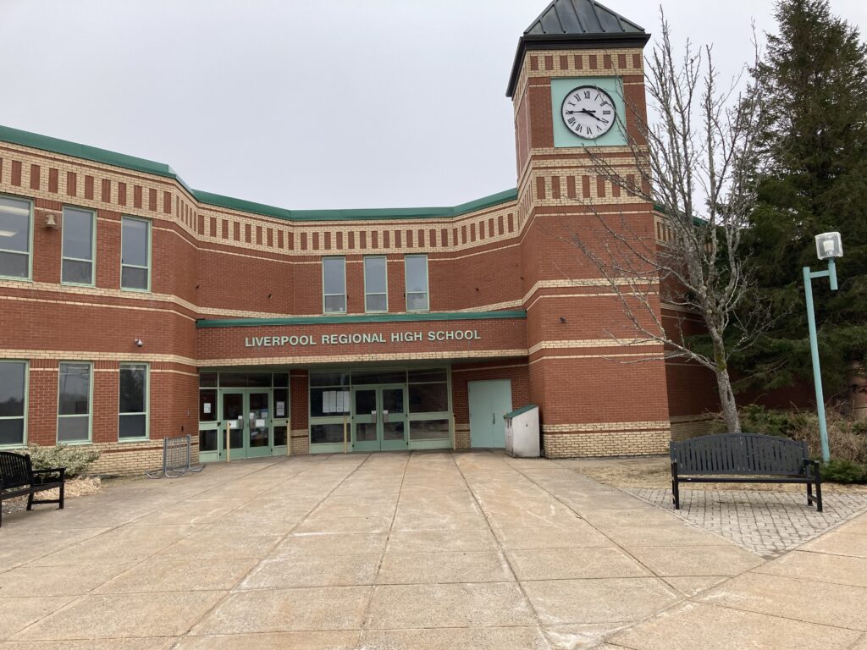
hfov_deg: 63.4
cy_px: 325
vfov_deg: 49.7
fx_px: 701
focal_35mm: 28
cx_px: 434
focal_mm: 3.99
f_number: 1.8
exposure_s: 1/1499
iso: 20
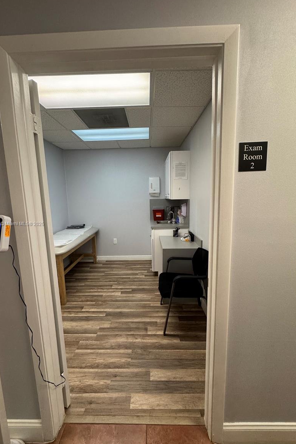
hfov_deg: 77.3
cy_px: 224
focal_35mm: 15
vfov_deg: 100.4
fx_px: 185
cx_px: 146
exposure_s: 1/120
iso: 200
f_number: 2.2
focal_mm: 2.22
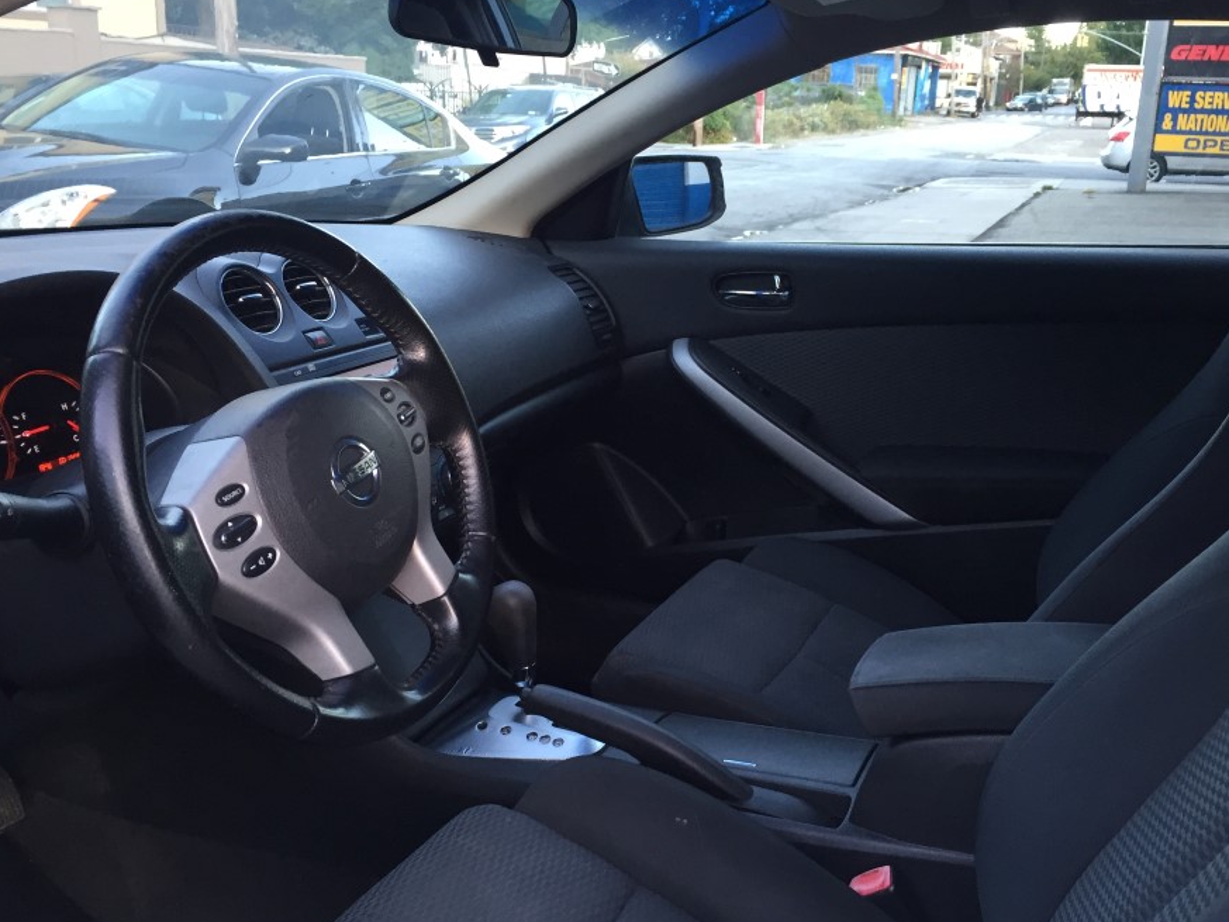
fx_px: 1207
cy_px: 456
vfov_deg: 41.8
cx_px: 649
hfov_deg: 53.9
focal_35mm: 34
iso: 32
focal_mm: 4.15
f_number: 2.2
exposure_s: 1/30
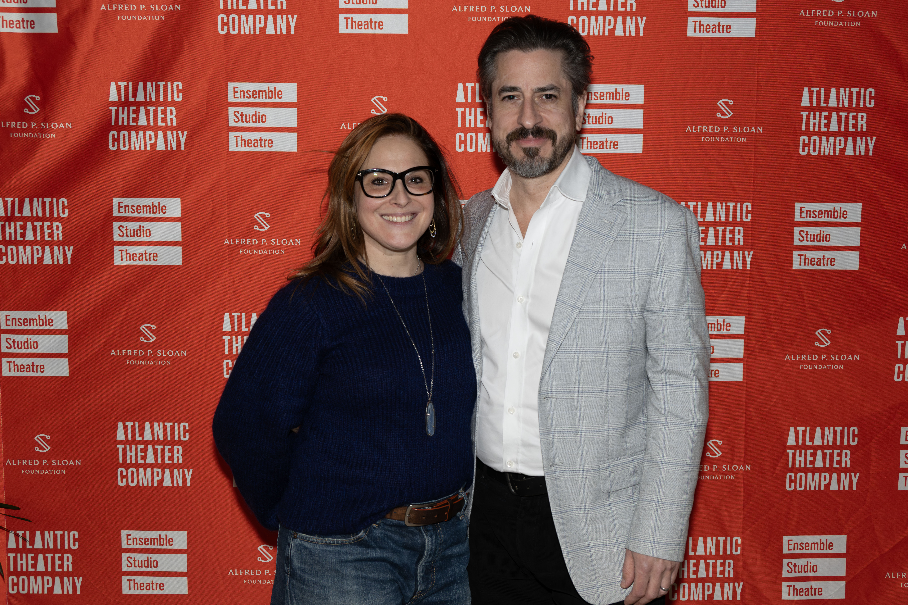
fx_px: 1160
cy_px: 302
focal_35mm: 46
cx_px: 463
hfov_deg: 42.7
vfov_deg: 29.2
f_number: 5.6
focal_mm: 45
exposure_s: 1/250
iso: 1000
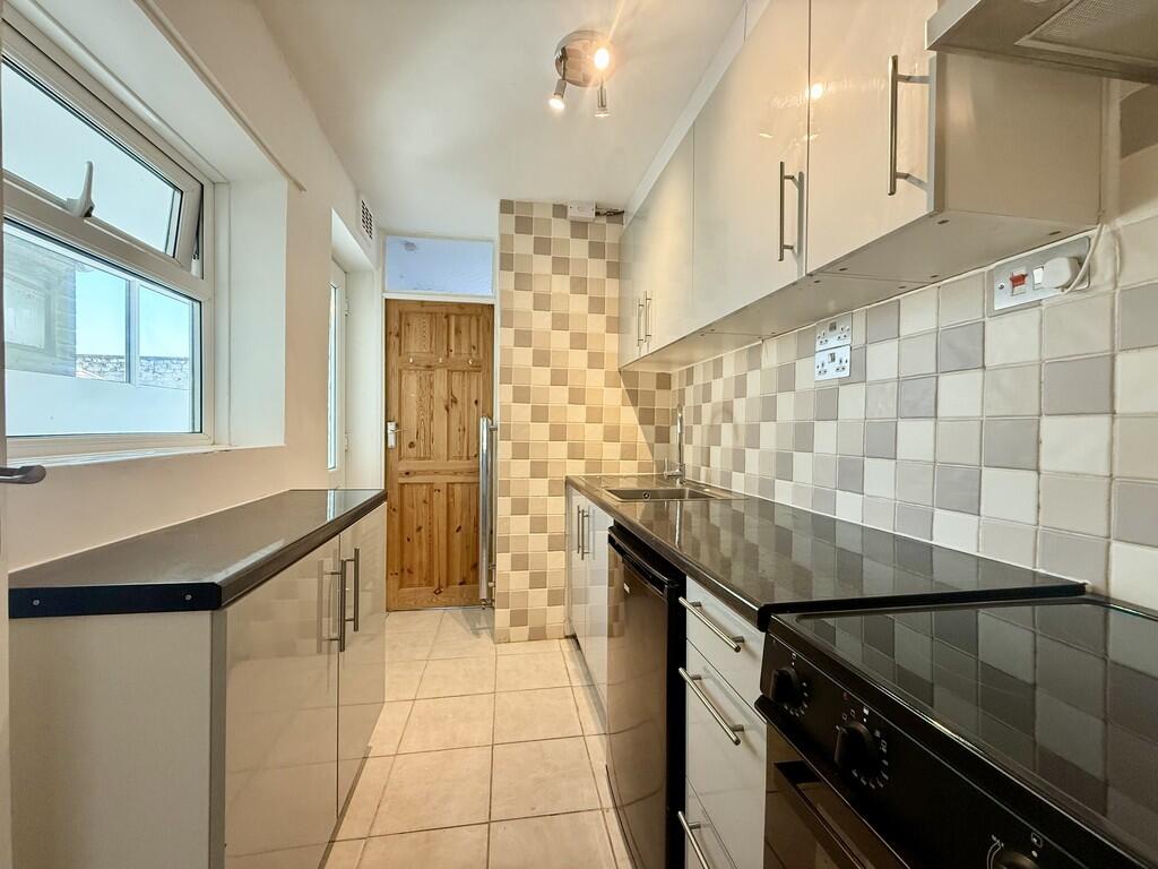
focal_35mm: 14
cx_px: 579
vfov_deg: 85.7
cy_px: 434
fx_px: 468
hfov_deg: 102.1
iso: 250
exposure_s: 1/100
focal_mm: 2.22
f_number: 2.2
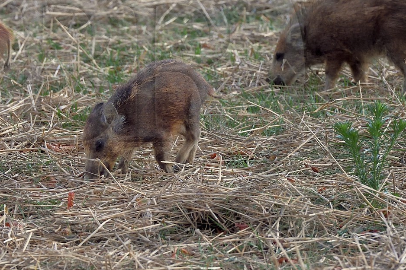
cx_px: 126
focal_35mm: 341
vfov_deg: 4.0
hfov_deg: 6.0
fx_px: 3845
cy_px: 72
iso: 3200
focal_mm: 200
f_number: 5
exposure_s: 1/60
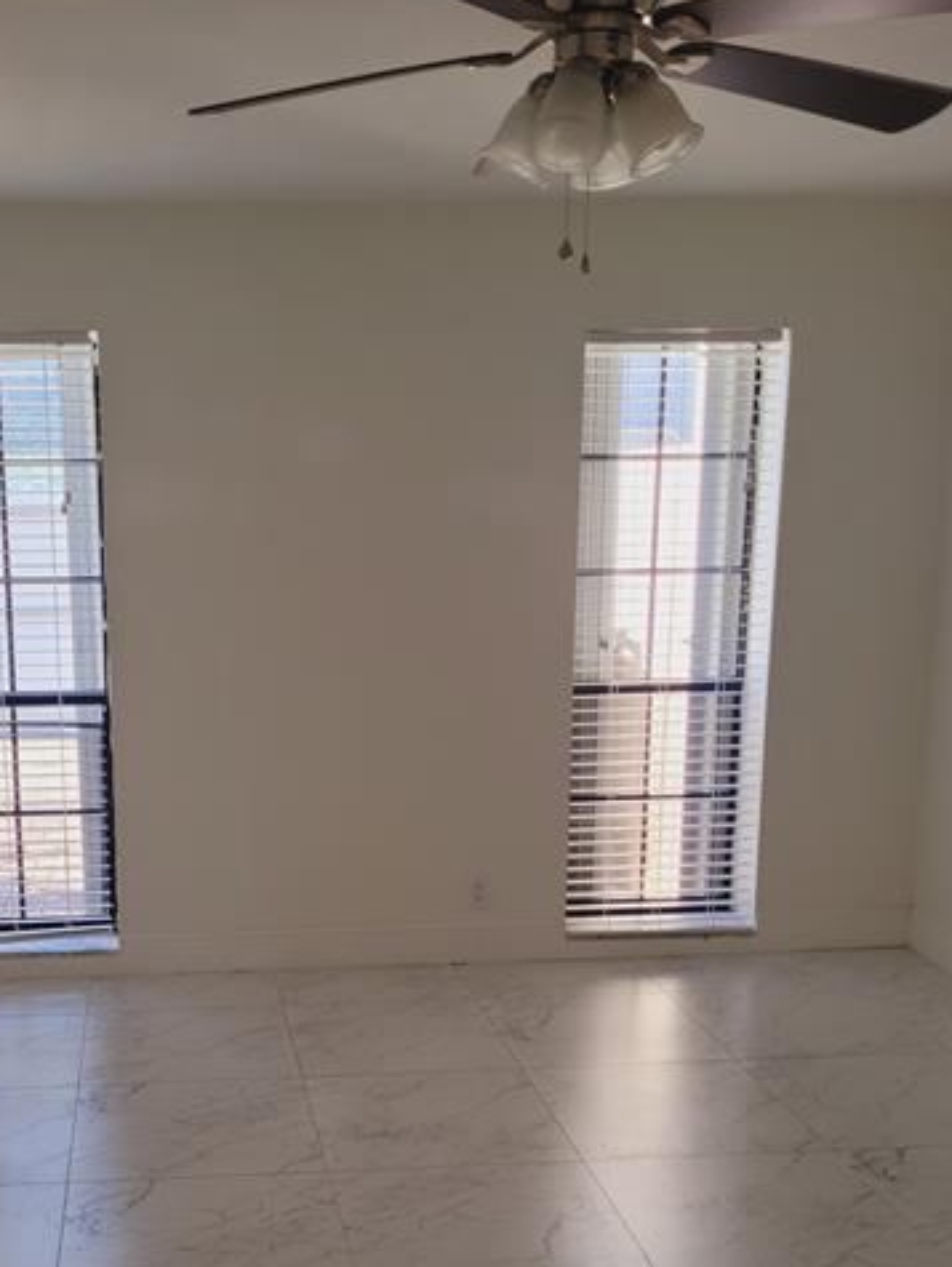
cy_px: 824
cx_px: 235
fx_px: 1538
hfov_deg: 33.7
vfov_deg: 44.2
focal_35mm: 42
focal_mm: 5.4
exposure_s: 1/120
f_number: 1.8
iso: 64
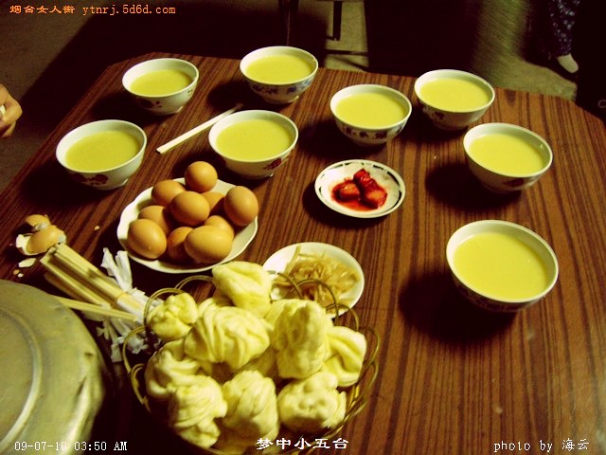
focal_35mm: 34
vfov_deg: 41.8
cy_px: 228
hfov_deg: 54.0
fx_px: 595
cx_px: 303
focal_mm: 5.7
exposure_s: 1/2.6
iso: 200
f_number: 2.9
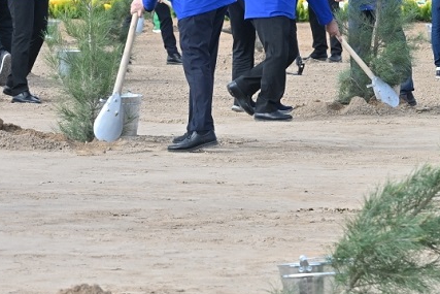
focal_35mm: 295
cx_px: 422
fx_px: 3607
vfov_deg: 4.7
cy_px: 43
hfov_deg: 7.0
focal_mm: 105
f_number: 9
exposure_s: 1/500
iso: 320
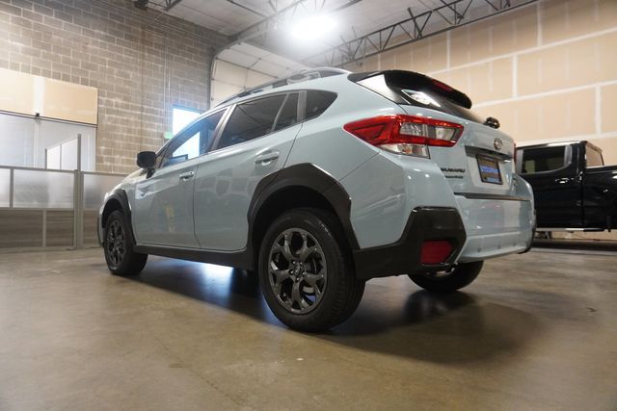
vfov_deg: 53.2
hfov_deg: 73.7
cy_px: 206
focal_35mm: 24
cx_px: 308
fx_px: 411
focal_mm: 16
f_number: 3.5
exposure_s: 1/160
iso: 3200
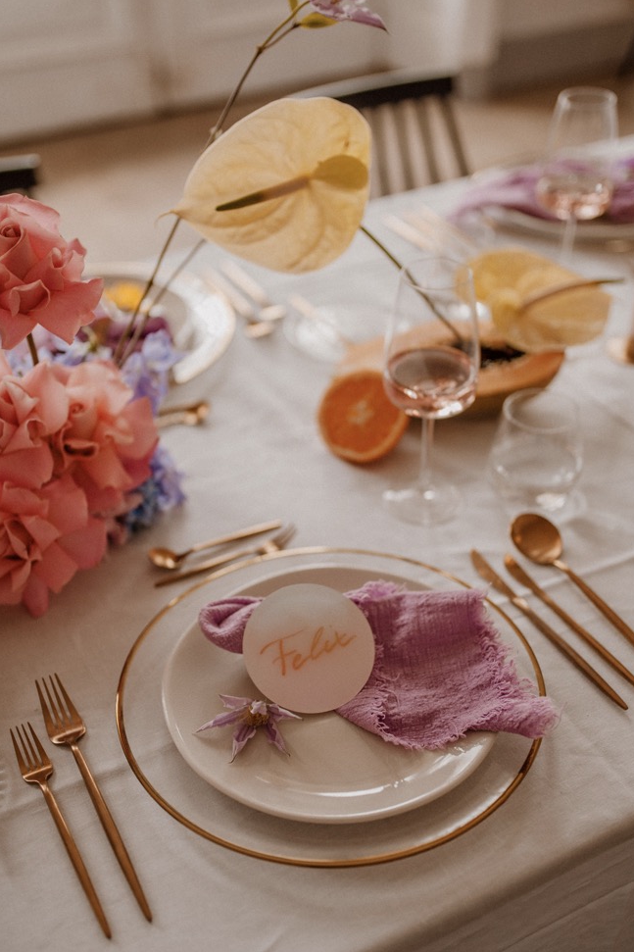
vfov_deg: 53.1
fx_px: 951
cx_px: 322
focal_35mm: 36
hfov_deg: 36.9
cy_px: 470
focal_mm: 35
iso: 500
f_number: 1.4
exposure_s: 1/125
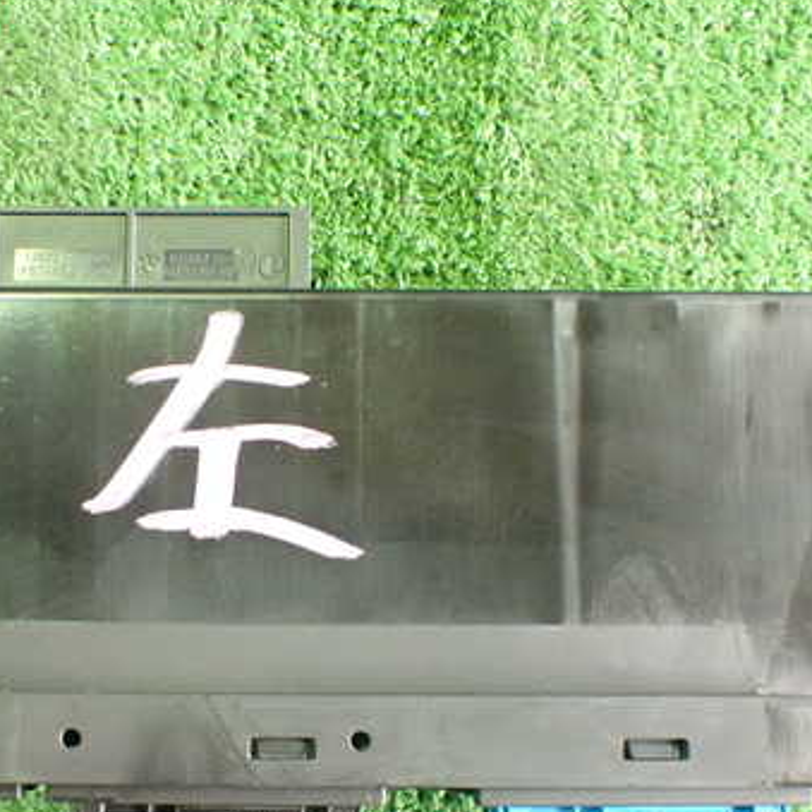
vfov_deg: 35.8
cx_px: 273
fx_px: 1247
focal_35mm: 47
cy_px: 525
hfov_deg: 35.7
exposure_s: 1/40
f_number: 2.3
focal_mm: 5.4
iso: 800
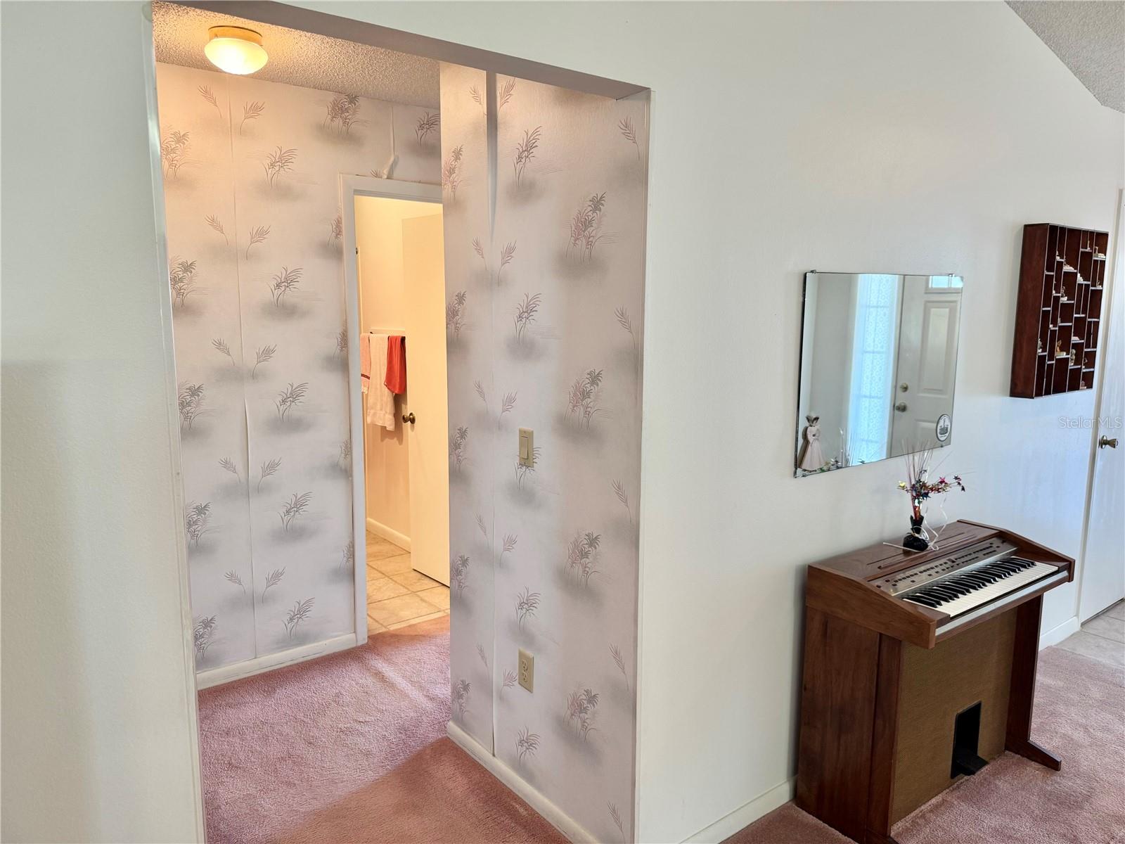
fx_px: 780
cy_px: 422
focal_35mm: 24
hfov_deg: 71.6
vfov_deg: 56.8
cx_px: 562
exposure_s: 1/60
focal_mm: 6.76
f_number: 1.78
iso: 160
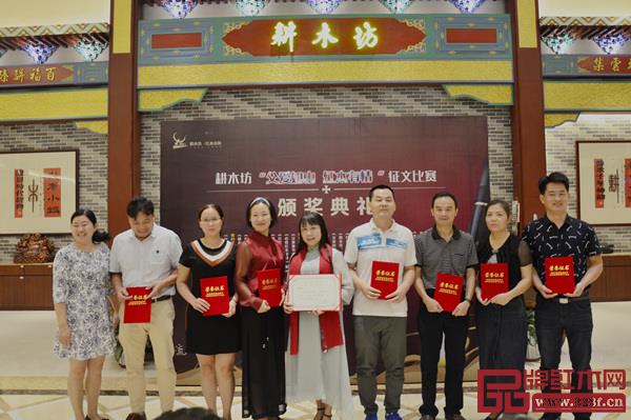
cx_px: 316
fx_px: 473
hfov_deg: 67.4
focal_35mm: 27
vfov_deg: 47.9
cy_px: 210
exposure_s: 1/60
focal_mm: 18
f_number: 4
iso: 1250
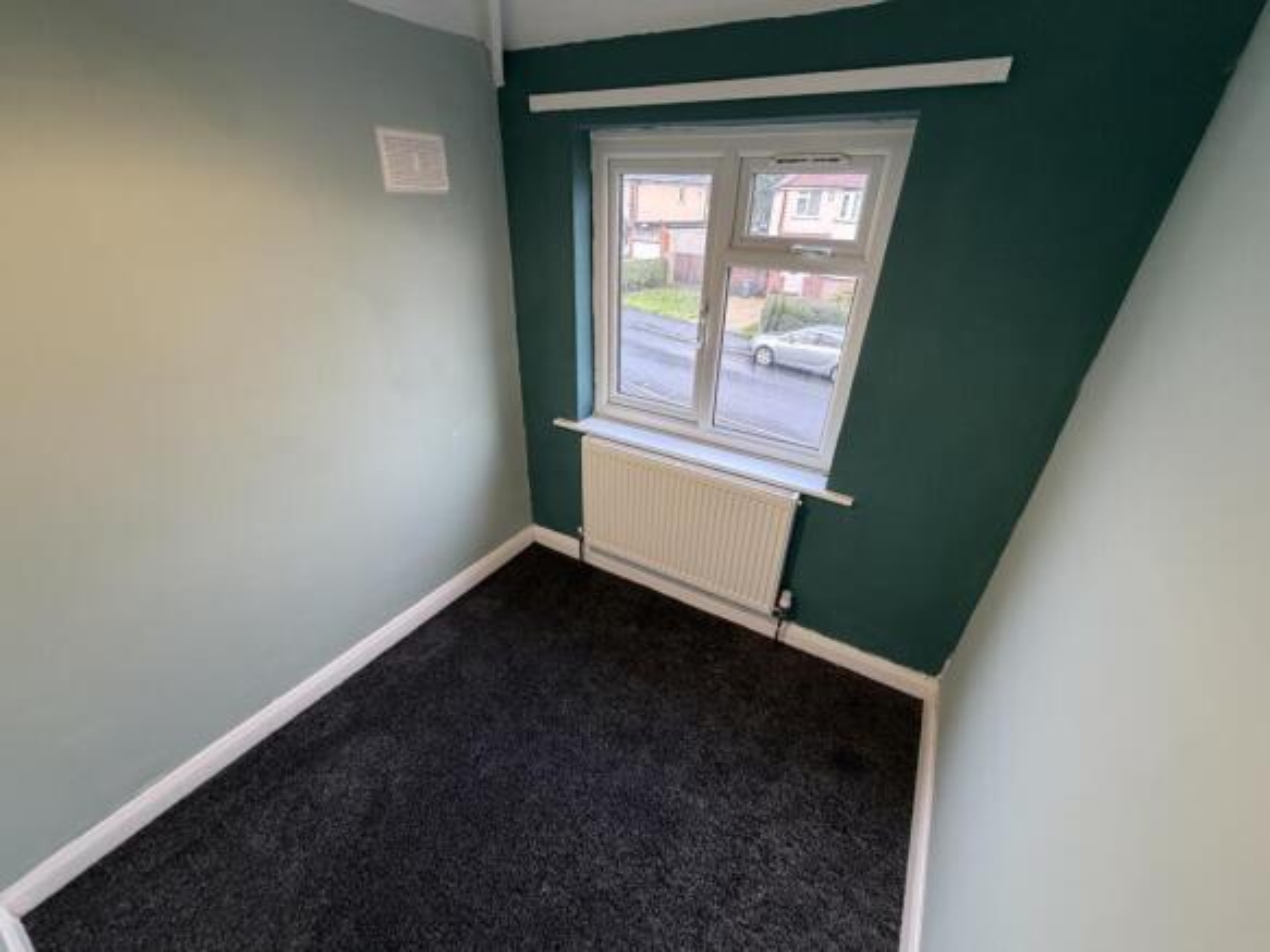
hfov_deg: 102.1
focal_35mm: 14
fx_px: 514
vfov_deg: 85.7
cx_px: 635
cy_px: 476
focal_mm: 2.22
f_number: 2.2
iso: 250
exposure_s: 1/50
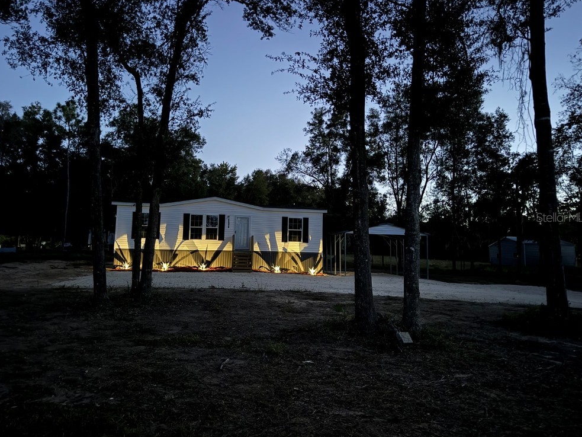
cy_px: 217
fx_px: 420
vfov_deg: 54.9
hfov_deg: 69.4
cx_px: 289
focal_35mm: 25
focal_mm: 6.76
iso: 1600
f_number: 1.78
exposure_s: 1/5
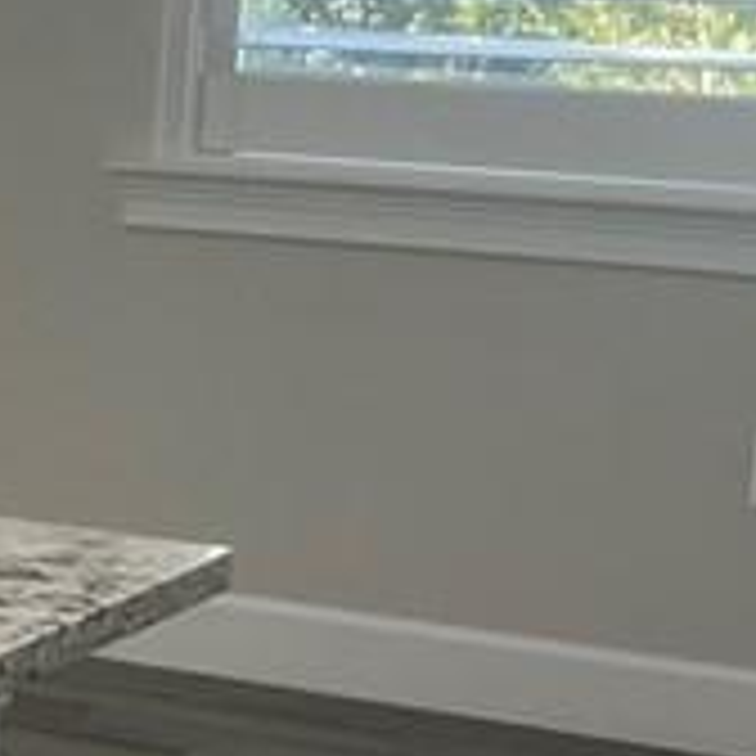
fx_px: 3459
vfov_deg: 12.5
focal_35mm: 140
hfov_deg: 10.2
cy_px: 266
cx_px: -1278
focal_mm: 4.2
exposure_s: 1/120
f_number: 1.6
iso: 100
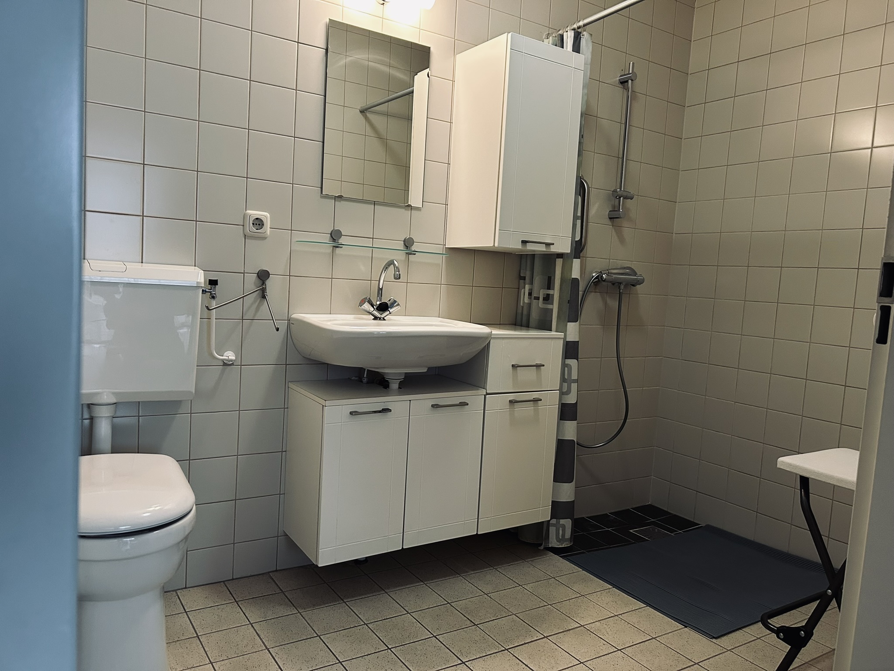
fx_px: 671
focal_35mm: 26
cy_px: 336
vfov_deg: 53.1
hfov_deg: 67.3
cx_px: 447
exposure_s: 1/50
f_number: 1.5
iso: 250
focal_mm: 5.7
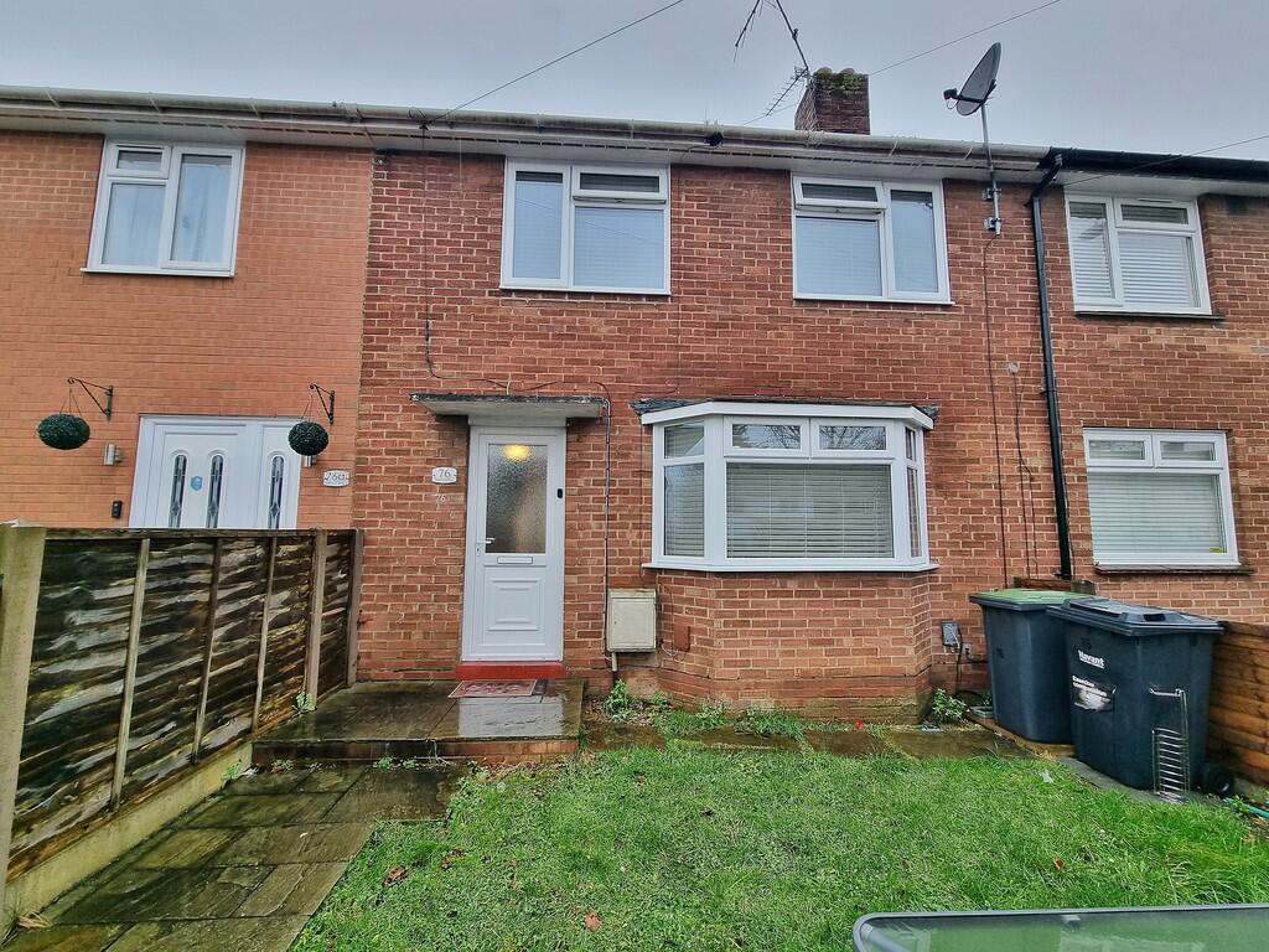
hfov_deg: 106.2
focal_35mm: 13
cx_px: 634
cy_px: 476
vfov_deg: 89.9
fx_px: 477
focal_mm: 2.2
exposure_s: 1/100
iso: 64
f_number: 2.2
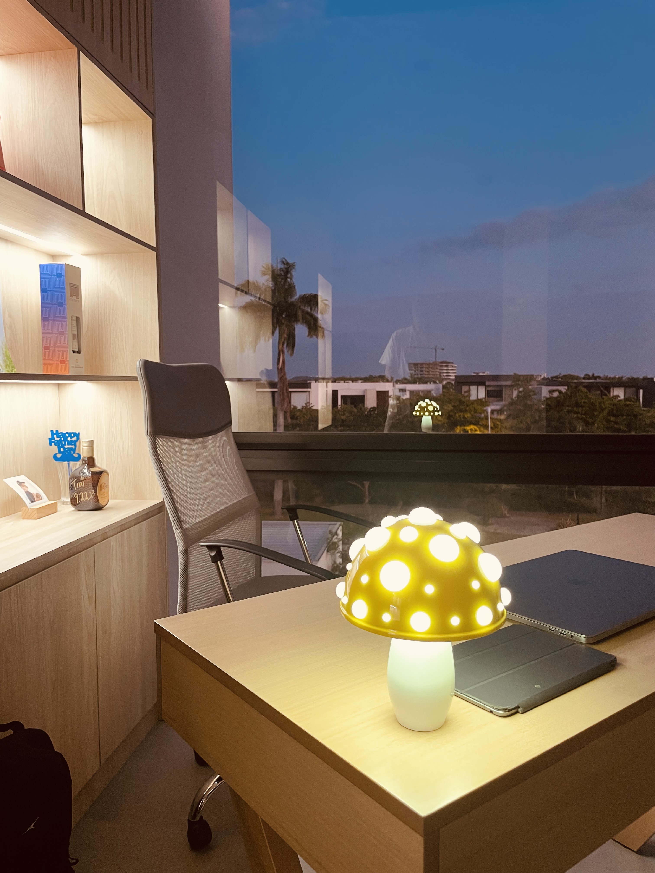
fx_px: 656
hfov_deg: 53.1
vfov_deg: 67.3
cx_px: 328
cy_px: 436
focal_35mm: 26
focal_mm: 4.2
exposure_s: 1/60
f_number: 1.6
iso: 160
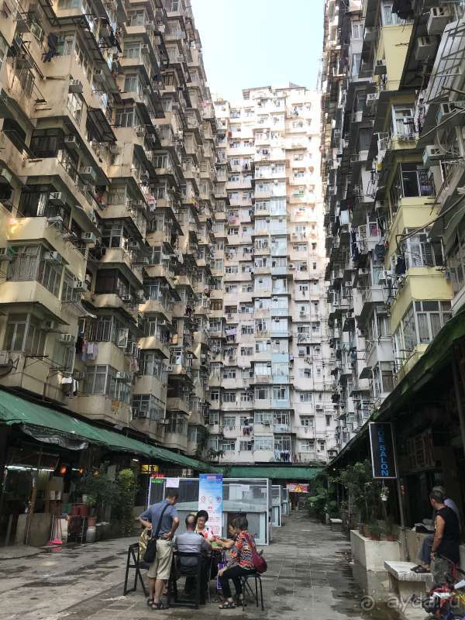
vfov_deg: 63.4
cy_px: 310
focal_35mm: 28
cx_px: 232
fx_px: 502
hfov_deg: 49.7
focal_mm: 3.99
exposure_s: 1/474
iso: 20
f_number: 1.8
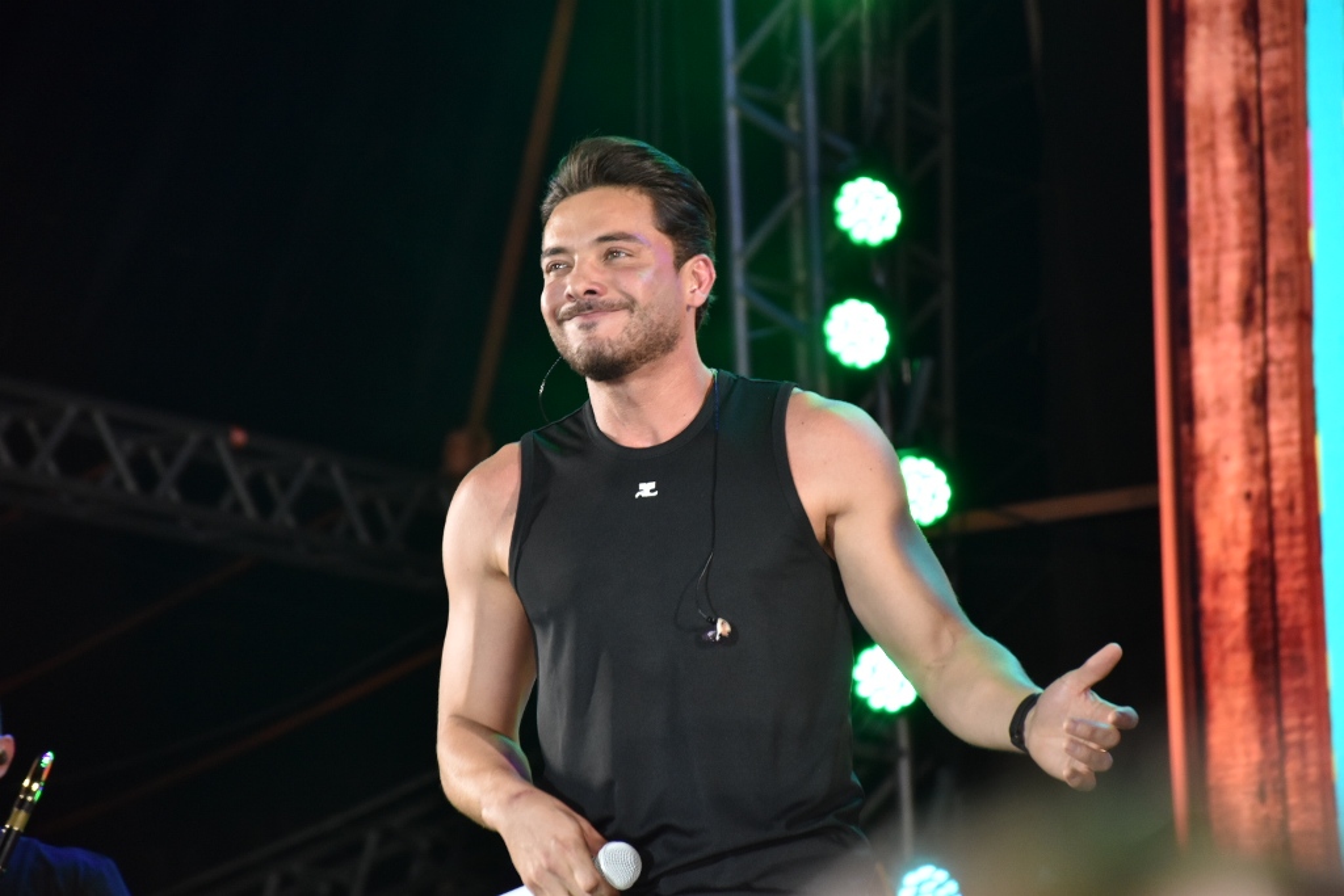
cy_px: 448
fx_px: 7841
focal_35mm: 210
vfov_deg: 6.5
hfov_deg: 9.8
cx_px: 672
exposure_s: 1/100
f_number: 5.6
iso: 1000
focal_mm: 140
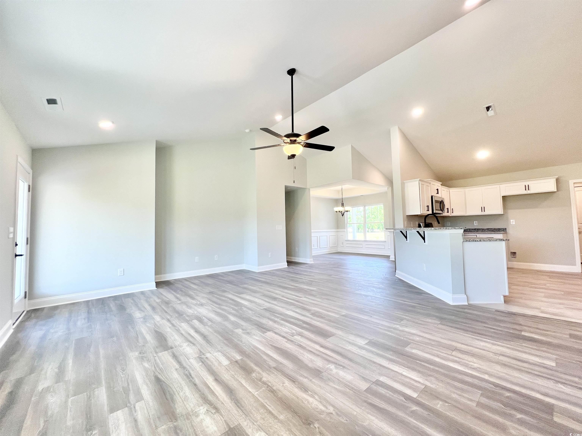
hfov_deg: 106.2
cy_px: 218
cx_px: 291
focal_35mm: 13
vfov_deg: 89.9
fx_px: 219
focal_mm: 1.57
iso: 100
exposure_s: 1/120
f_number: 1.8
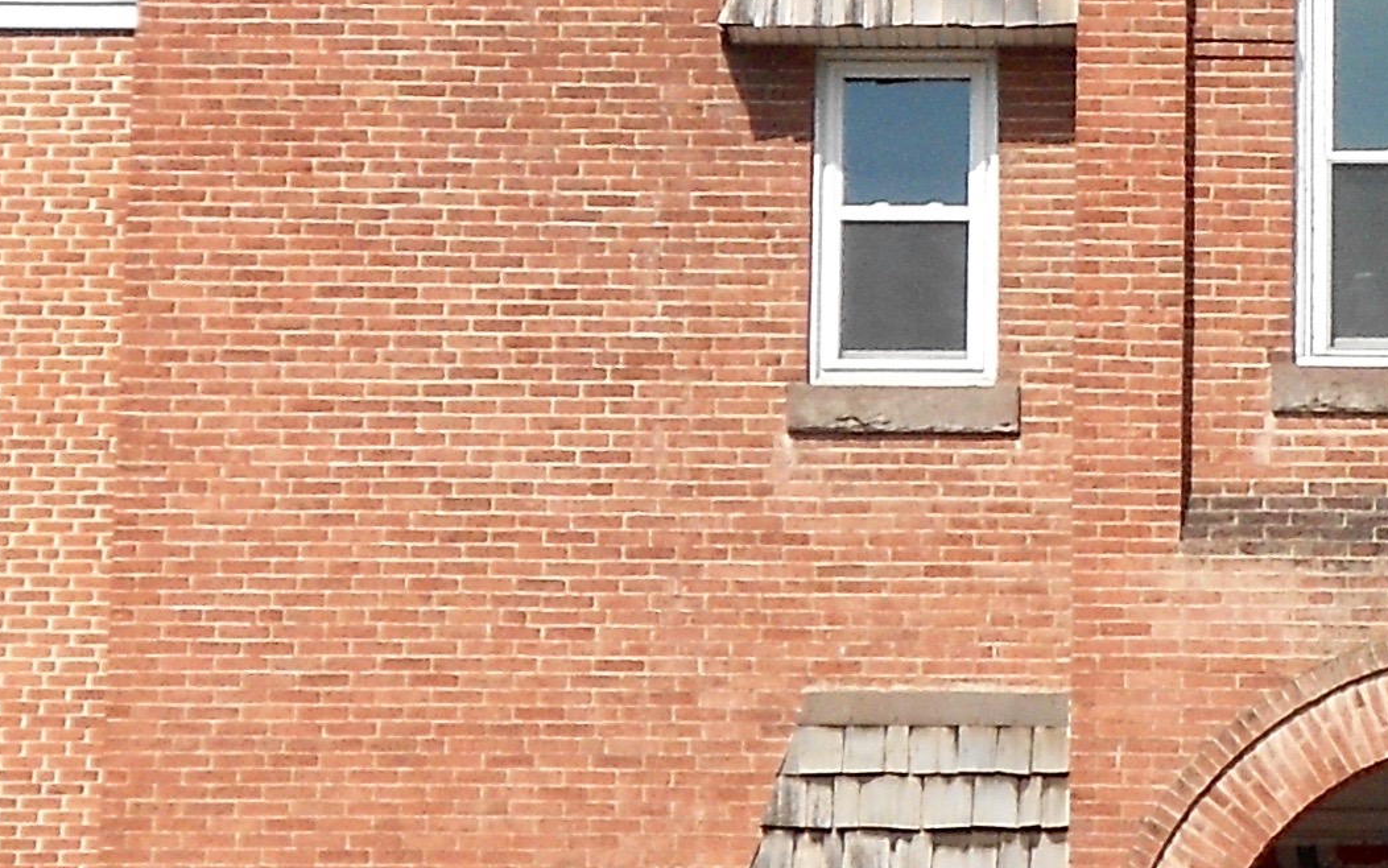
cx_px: 1410
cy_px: -40
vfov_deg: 8.1
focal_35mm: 161
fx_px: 6092
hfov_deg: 12.8
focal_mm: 6.7
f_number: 3.9
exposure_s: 1/800
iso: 80
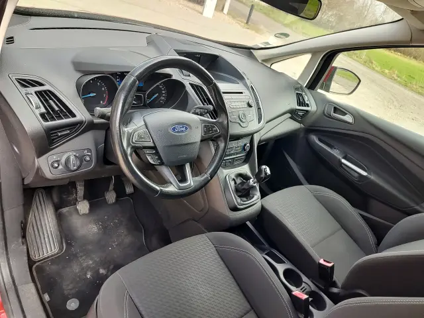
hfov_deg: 73.9
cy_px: 159
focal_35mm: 23
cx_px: 212
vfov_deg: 58.9
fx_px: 282
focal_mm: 5.56
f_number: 1.8
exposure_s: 1/157
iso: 100
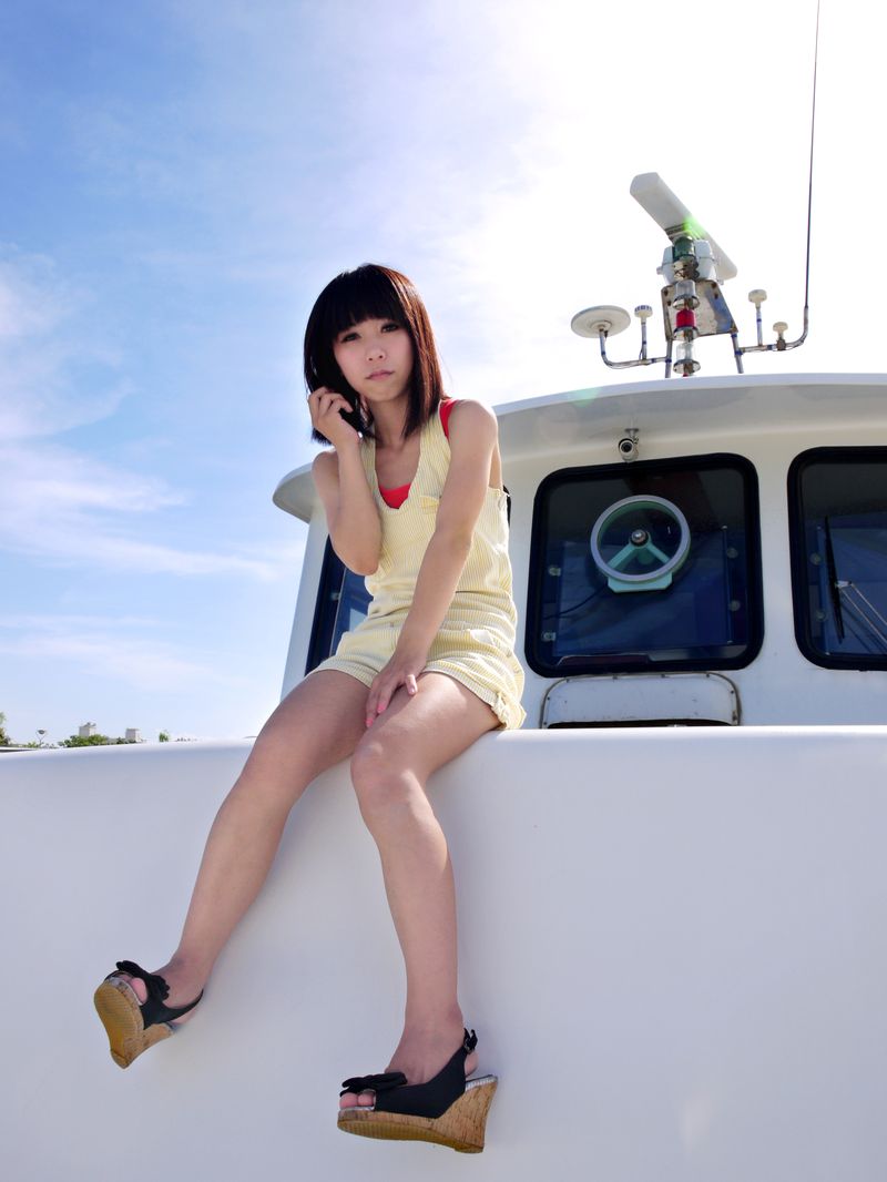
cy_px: 591
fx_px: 1093
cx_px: 444
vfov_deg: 56.8
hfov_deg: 44.2
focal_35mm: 32
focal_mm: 16
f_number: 8
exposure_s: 1/320
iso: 100
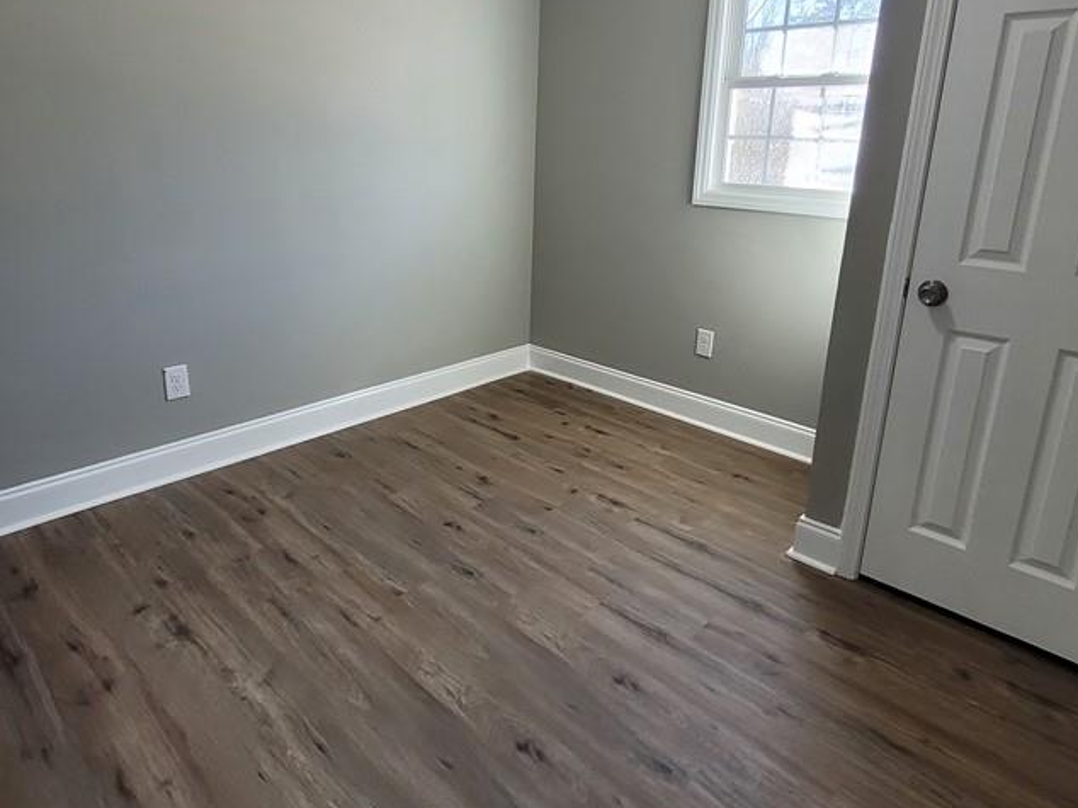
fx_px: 654
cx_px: 544
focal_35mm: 21
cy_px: 308
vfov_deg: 62.6
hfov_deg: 79.0
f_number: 2.2
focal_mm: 1.74
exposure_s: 1/60
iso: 160
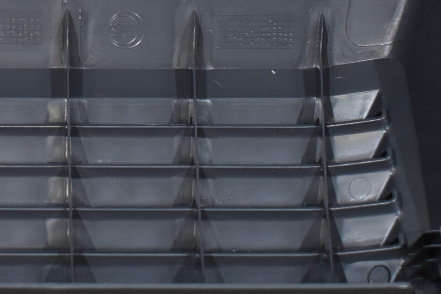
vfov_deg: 11.7
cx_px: 83
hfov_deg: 17.4
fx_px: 1425
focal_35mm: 116
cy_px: 26
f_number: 4.2
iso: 1000
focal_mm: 29
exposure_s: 1/125
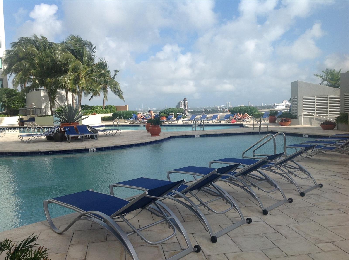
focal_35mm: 35
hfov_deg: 52.7
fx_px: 352
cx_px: 174
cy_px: 130
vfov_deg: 40.6
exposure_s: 1/2016
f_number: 2.4
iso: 50
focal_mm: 4.28
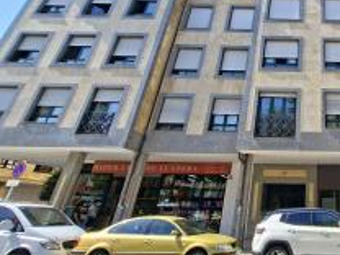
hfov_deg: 58.0
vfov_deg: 53.3
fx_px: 246
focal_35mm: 25
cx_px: 314
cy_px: 77
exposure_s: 1/920
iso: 40
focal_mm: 1.74
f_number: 2.2
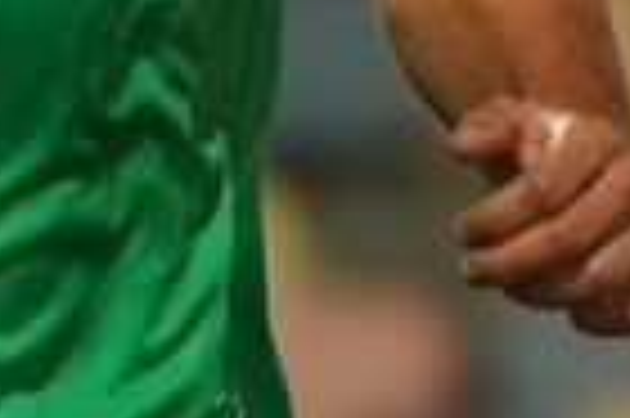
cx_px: -58
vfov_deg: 0.9
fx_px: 25835
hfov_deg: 1.4
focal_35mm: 1478
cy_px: -643
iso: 10000
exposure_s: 1/1000
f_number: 5.6
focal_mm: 285
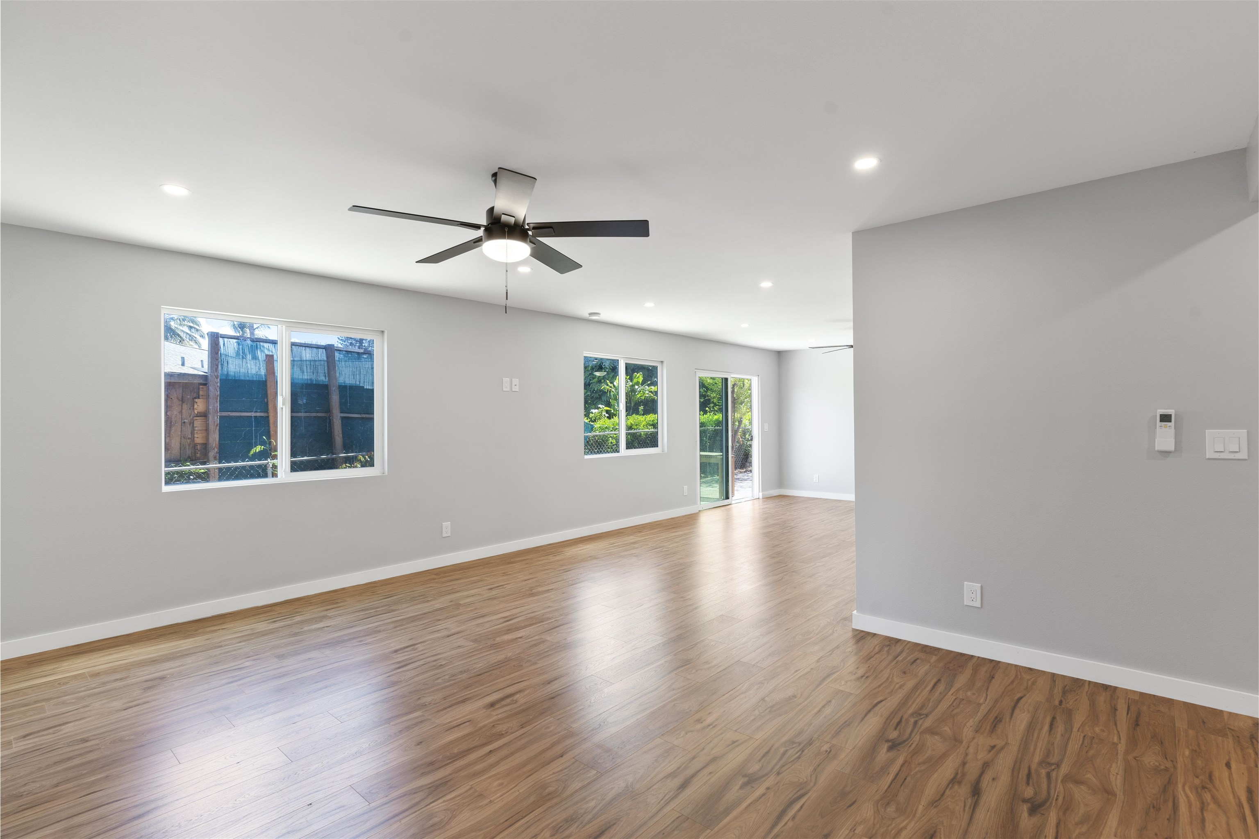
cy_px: 420
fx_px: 594
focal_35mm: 17
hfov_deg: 93.3
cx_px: 630
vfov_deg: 70.4
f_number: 8
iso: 100
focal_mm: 17
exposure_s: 1/2.5
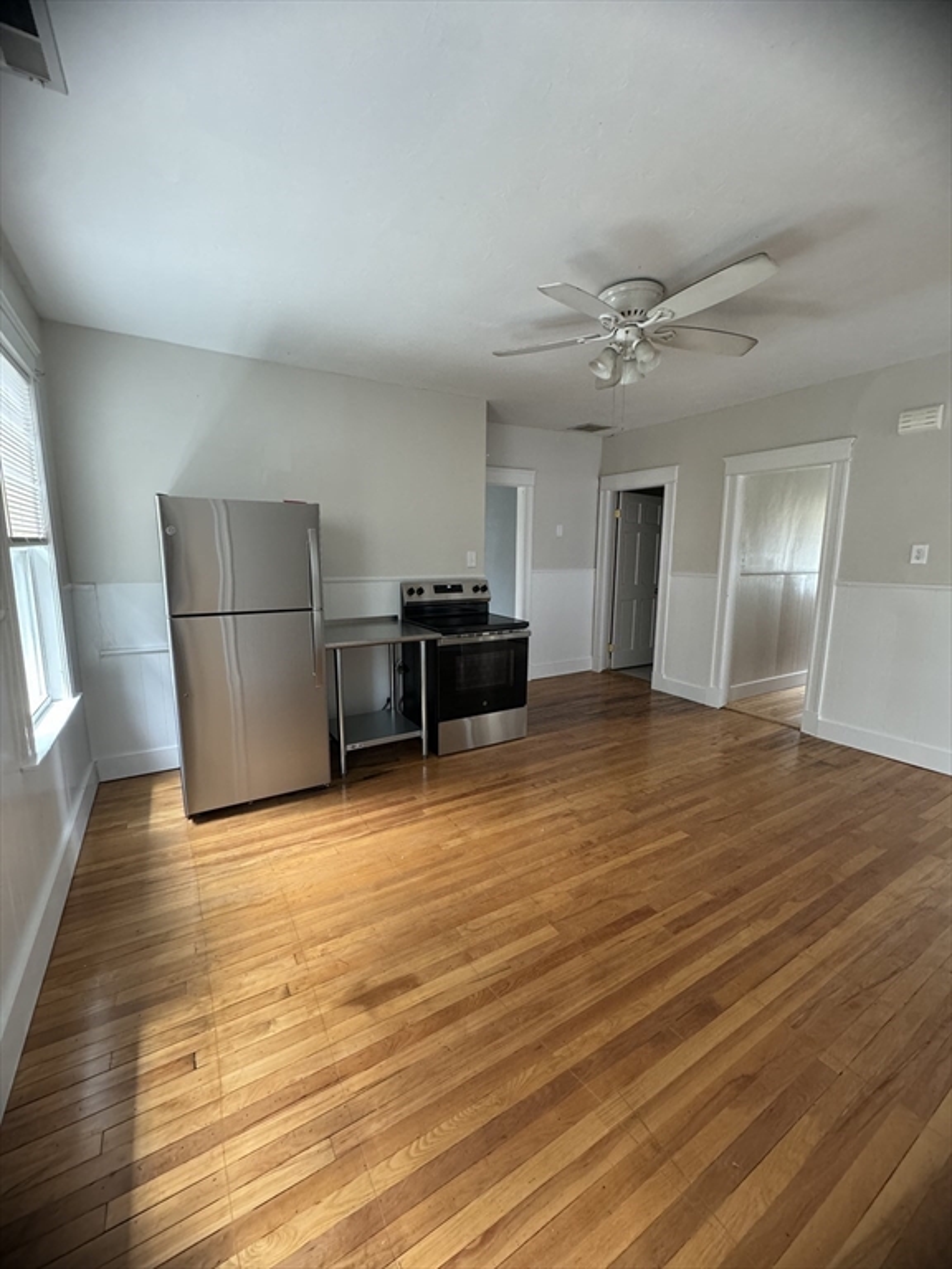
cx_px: 476
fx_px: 513
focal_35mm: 14
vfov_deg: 102.1
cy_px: 634
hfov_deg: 85.7
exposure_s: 1/73
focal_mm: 2.22
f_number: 2.2
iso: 320
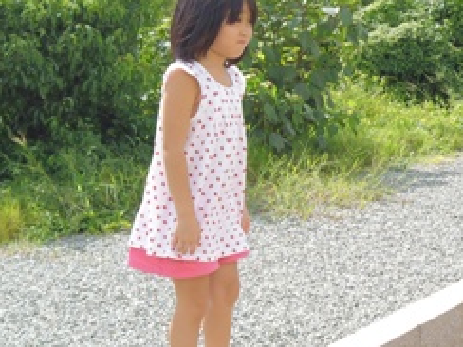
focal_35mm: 113
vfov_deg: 13.1
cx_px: 285
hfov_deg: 17.4
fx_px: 1511
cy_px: 190
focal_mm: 12.3
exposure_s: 1/320
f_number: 4.9
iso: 160
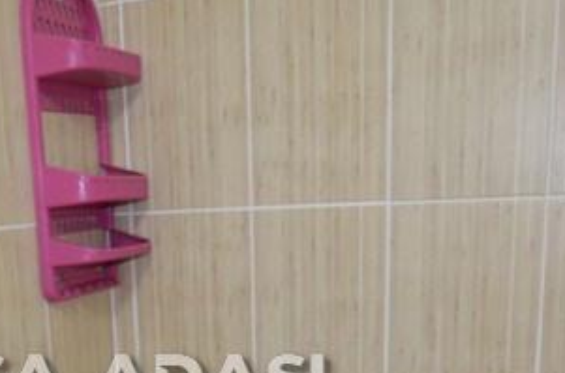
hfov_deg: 37.3
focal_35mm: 51
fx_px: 798
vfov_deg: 24.8
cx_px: 94
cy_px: 392
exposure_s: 1/60
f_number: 3.5
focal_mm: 10
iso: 900
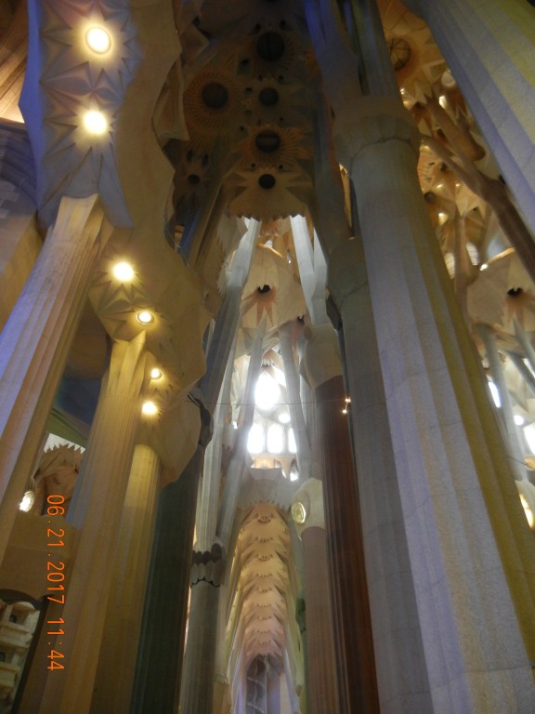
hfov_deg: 46.8
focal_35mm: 30
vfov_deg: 60.0
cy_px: 357
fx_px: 618
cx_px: 268
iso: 400
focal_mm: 5.4
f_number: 3.5
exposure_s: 1/9.9
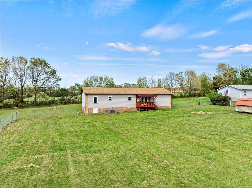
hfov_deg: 71.6
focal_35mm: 24
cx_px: 126
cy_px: 94
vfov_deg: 56.7
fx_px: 175
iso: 100
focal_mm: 12.29
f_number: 2.8
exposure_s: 1/1000
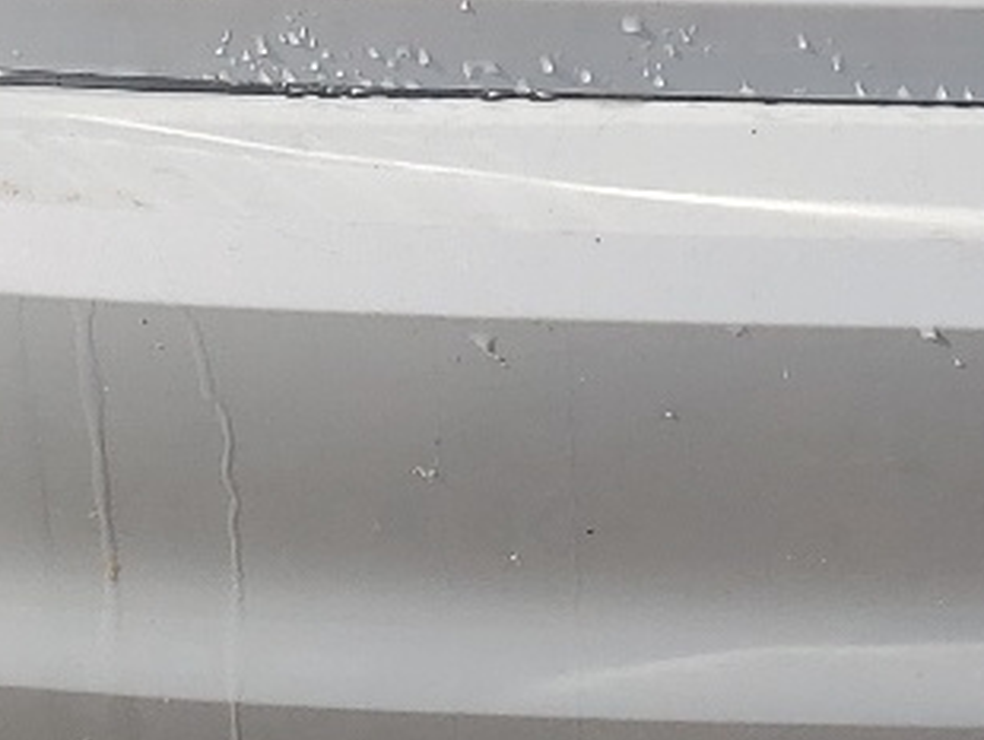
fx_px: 3812
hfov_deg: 14.4
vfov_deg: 10.5
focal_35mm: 134
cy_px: -499
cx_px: 1032
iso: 50
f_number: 1.5
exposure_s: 1/3333
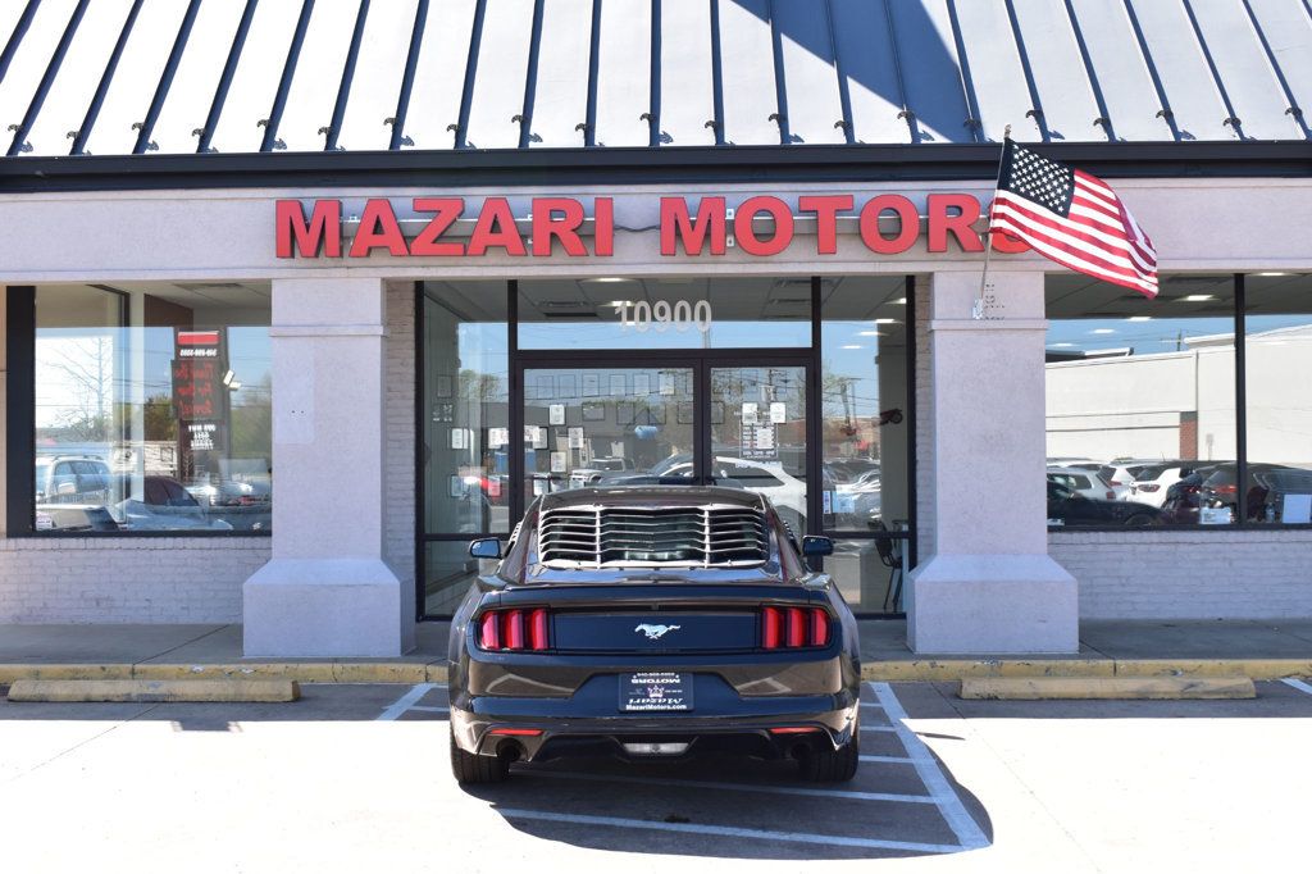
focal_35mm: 46
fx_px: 1694
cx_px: 656
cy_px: 437
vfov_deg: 28.9
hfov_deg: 42.3
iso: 400
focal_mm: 31
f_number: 10
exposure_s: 1/200
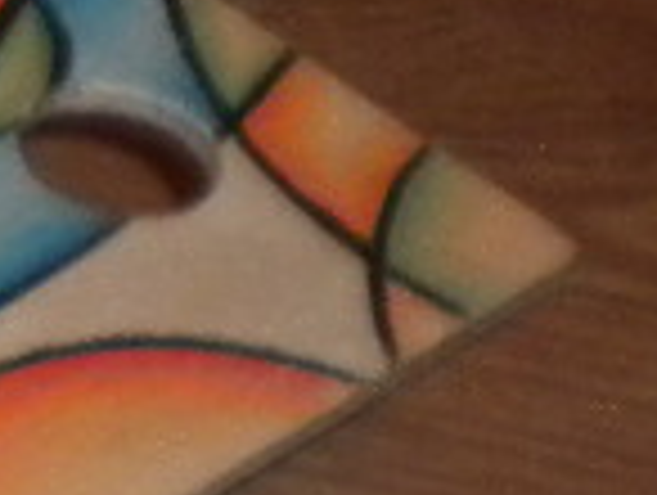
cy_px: 1188
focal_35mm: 245
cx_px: -1246
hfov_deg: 7.2
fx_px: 4658
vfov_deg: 5.8
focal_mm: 6.3
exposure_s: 1/30
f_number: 3.1
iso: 400
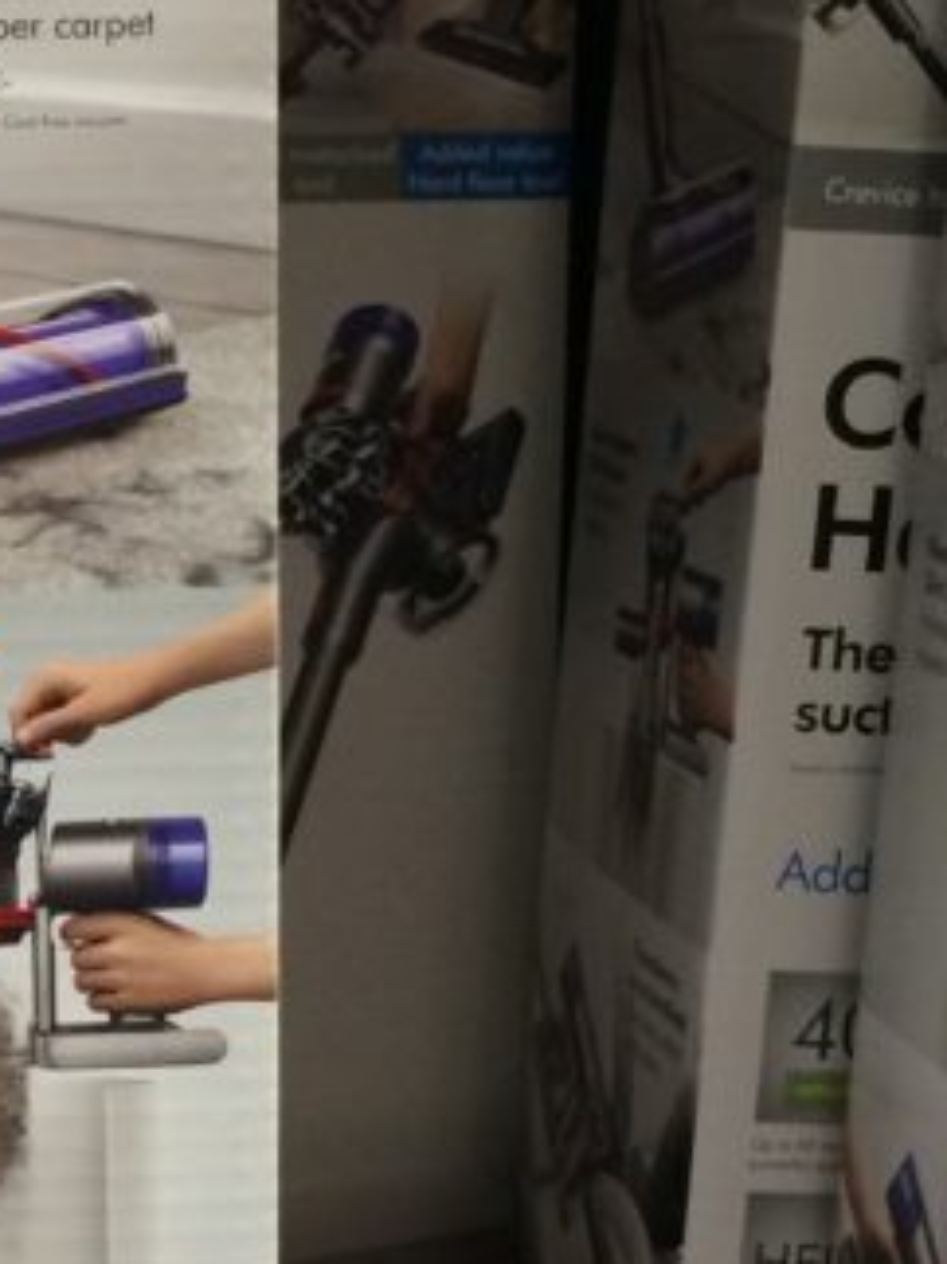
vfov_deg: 21.3
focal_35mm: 92
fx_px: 3358
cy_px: 740
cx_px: 8
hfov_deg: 15.8
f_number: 2.2
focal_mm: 4.15
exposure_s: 1/30
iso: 160
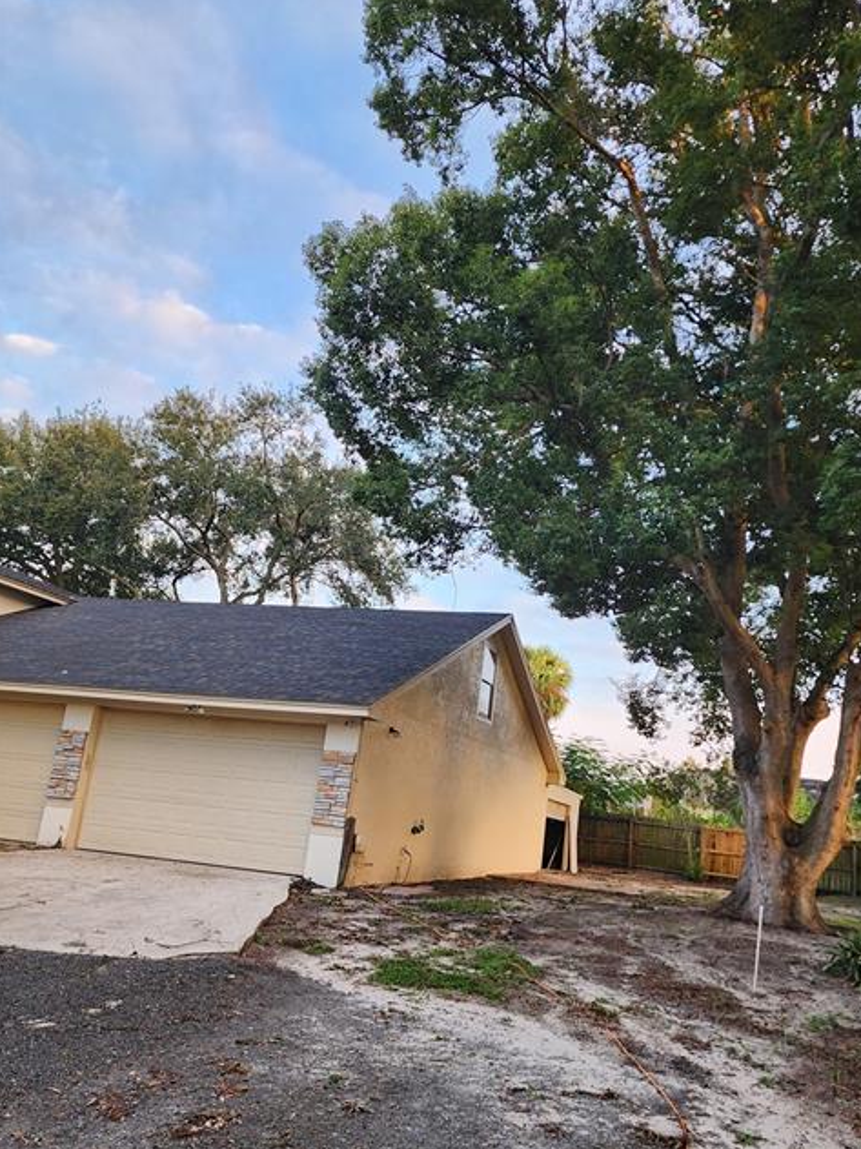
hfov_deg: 49.4
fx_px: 929
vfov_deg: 63.3
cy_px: 634
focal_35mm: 28
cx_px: 519
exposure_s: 1/180
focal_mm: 6.4
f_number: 1.8
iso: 64
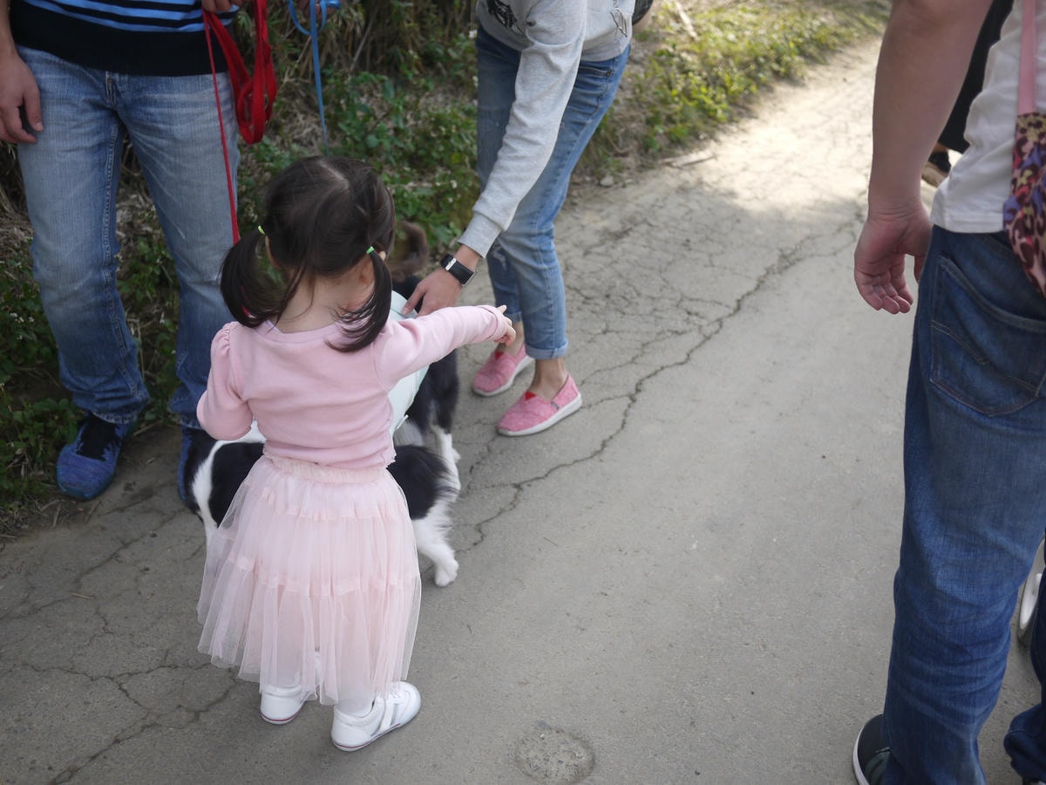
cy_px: 392
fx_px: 1209
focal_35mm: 40
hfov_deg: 46.8
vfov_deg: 36.0
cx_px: 523
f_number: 2.2
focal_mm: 20
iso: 160
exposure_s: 1/1300
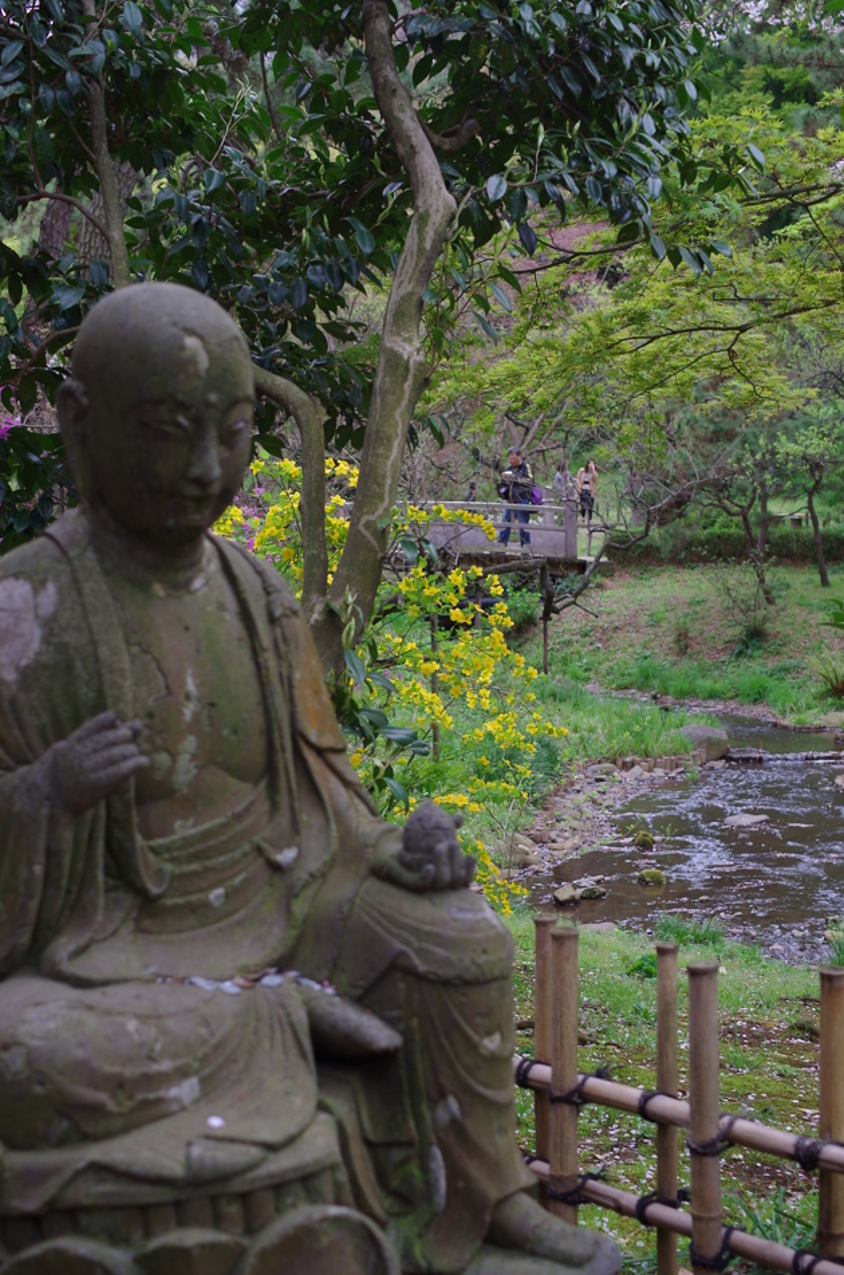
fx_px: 1978
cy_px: 673
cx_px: 415
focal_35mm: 56
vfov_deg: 35.7
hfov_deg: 24.1
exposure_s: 1/80
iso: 100
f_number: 4
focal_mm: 35
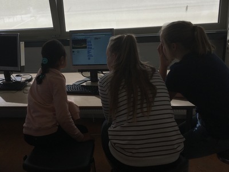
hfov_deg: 61.7
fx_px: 192
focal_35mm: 29
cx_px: 114
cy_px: 86
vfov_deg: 48.2
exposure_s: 1/315
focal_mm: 4.15
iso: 25
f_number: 2.2
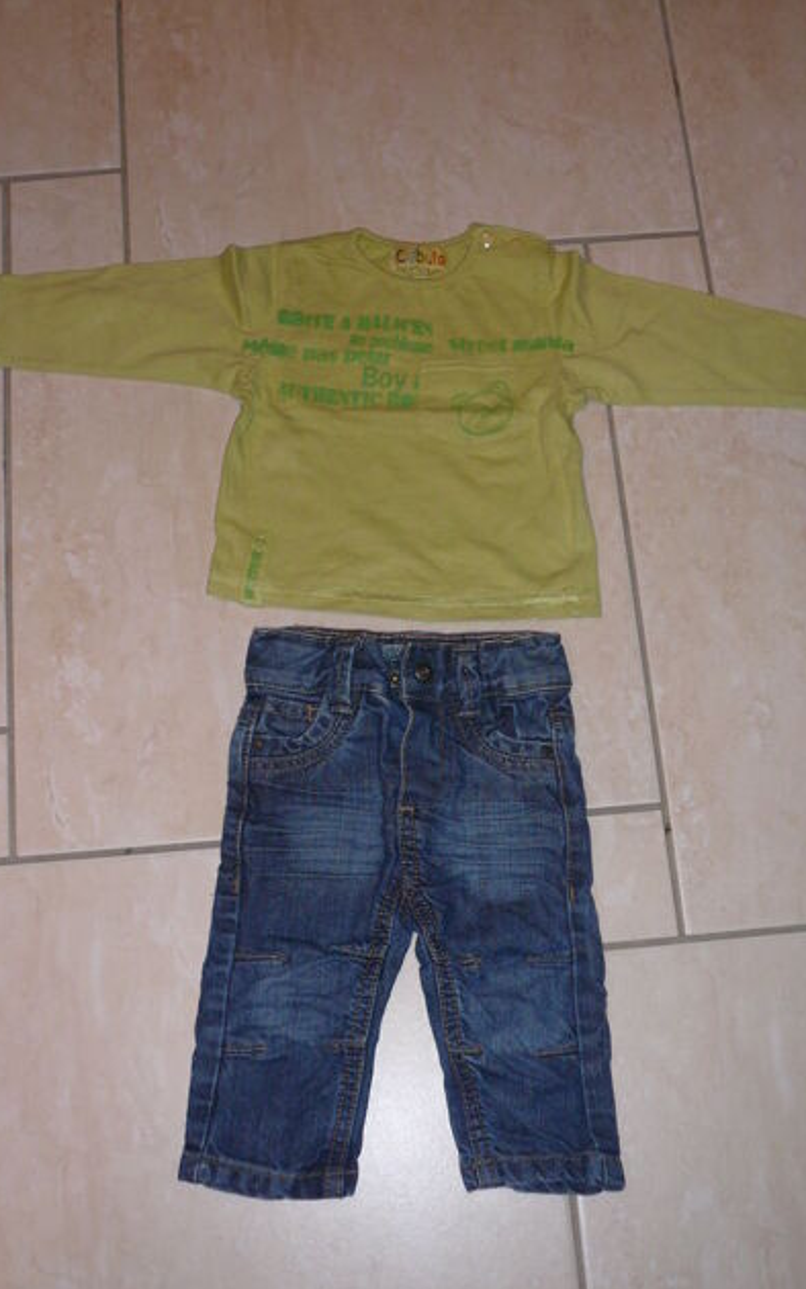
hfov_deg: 30.6
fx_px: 1475
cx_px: 415
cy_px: 651
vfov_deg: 47.2
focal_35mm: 42
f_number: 3.2
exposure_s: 1/30
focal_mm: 6.4
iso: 100
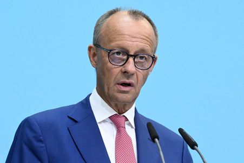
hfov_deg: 14.2
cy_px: 82
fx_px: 982
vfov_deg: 9.4
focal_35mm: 145
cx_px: 122
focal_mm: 145
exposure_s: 1/500
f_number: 5.6
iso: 5000
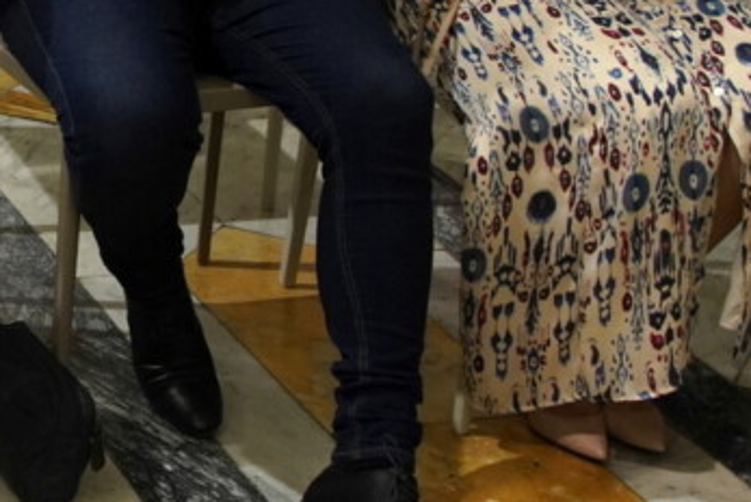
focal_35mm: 114
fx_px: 2380
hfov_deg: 16.4
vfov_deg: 11.8
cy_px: -97
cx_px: -353
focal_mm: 22
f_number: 3.5
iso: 1250
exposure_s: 1/60
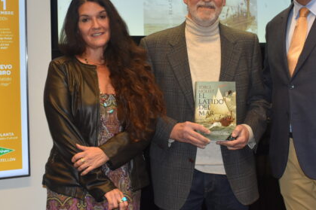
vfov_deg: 20.5
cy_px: 72
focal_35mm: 66
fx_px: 579
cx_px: 155
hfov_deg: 30.5
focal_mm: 24
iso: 500
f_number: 5.6
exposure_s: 1/125
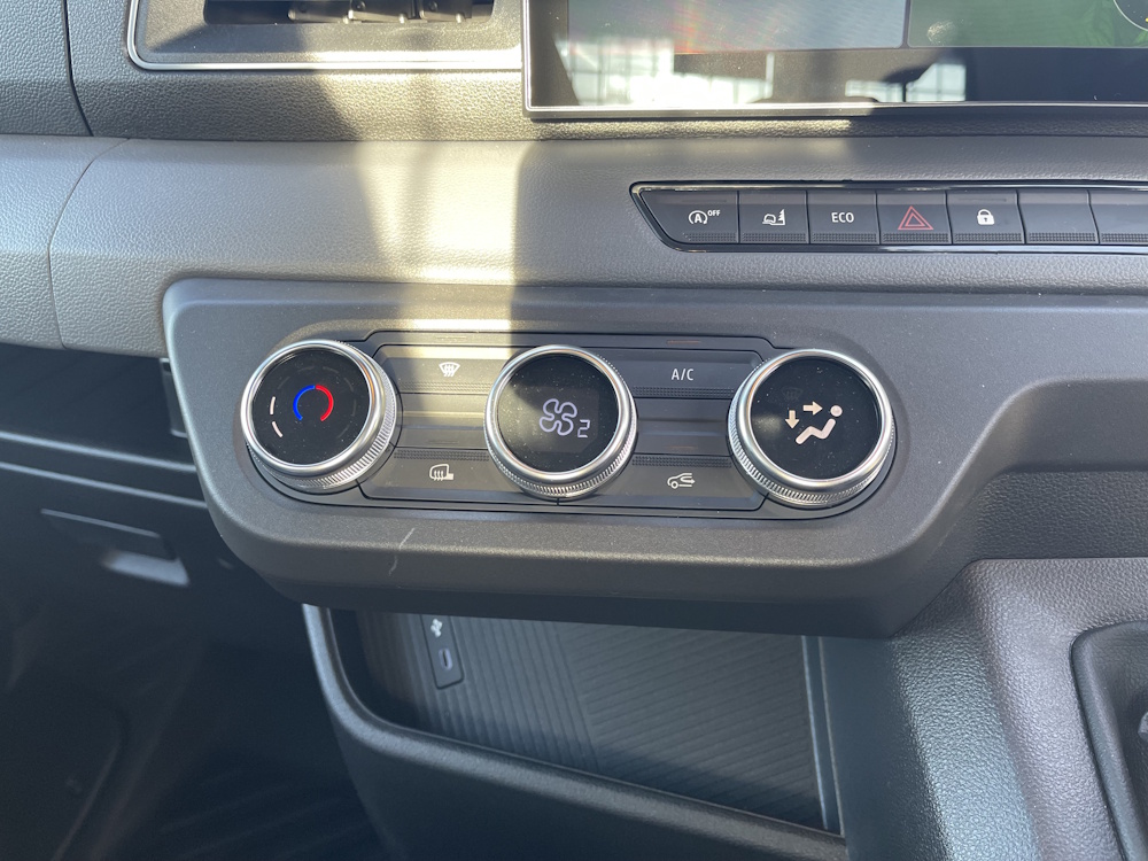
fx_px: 829
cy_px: 430
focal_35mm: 25
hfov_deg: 69.4
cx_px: 574
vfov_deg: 54.9
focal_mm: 5.1
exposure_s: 1/120
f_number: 1.6
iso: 125
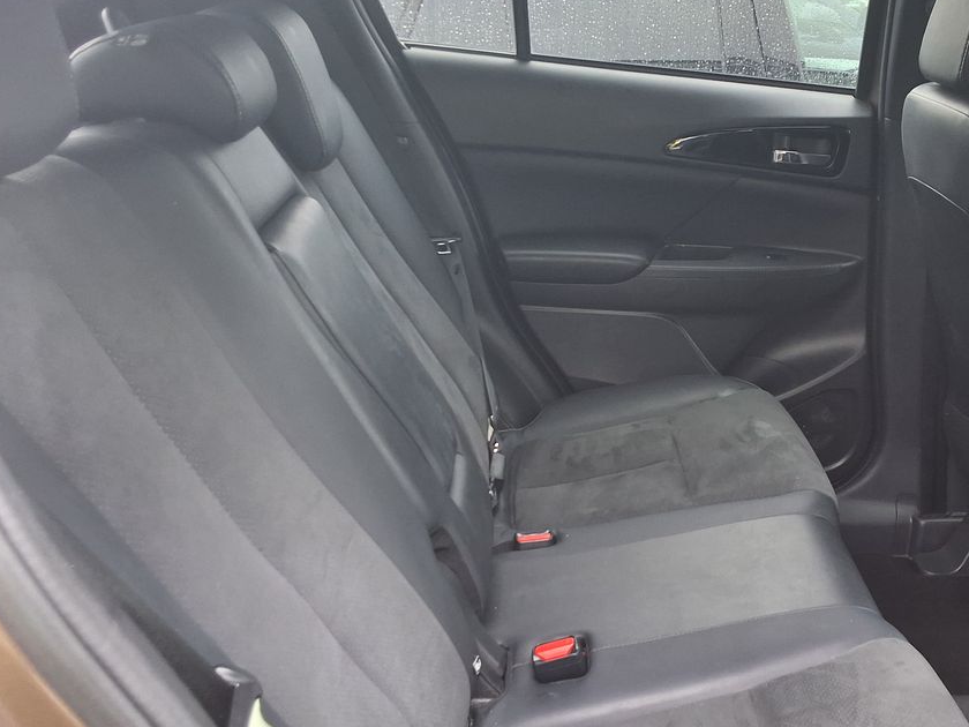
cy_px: 397
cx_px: 664
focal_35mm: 40
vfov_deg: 35.9
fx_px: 1120
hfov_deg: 45.9
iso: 64
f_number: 1.9
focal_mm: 2.91
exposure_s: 1/50
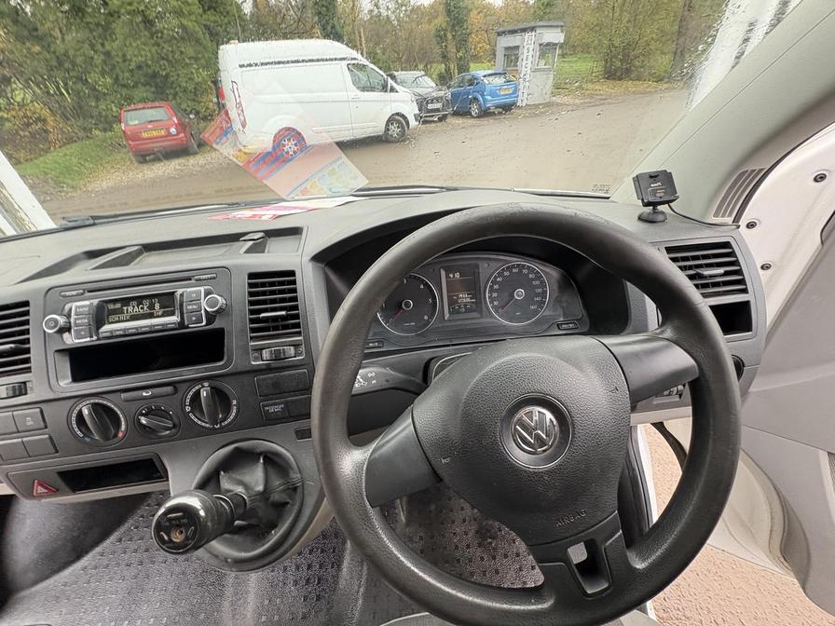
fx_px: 338
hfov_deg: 102.1
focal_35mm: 14
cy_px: 313
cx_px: 418
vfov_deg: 85.7
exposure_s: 1/99
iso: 200
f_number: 2.2
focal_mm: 2.22
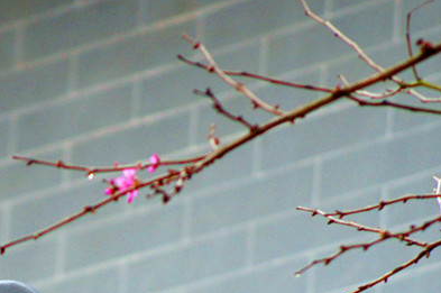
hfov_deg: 2.7
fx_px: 9347
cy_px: 354
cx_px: 93
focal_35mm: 764
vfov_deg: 1.8
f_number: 5.6
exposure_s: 1/320
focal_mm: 200
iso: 1250
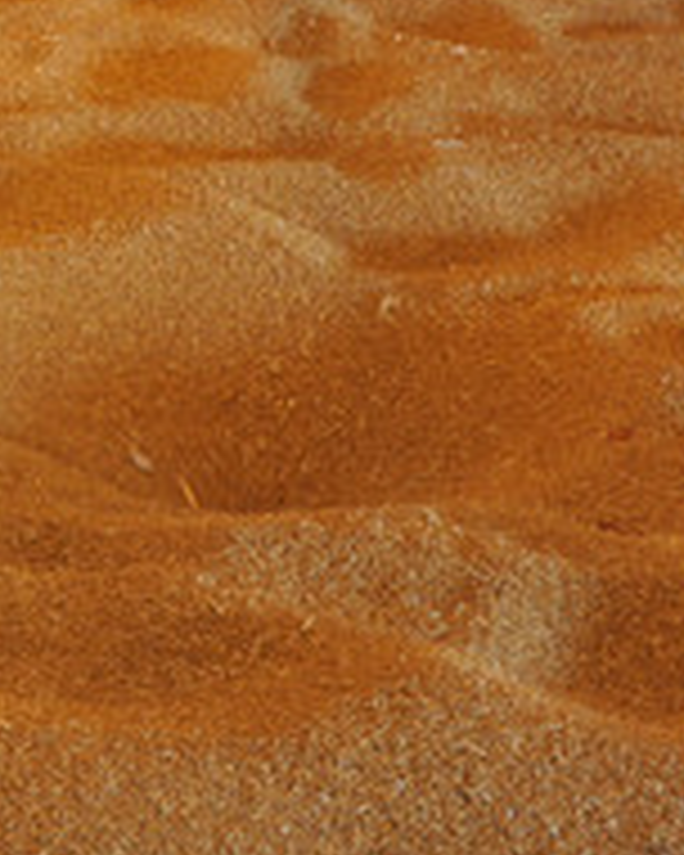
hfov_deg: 11.9
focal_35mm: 119
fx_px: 3001
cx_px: -580
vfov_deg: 16.0
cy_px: 97
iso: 720
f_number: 4
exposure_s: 1/15
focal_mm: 25
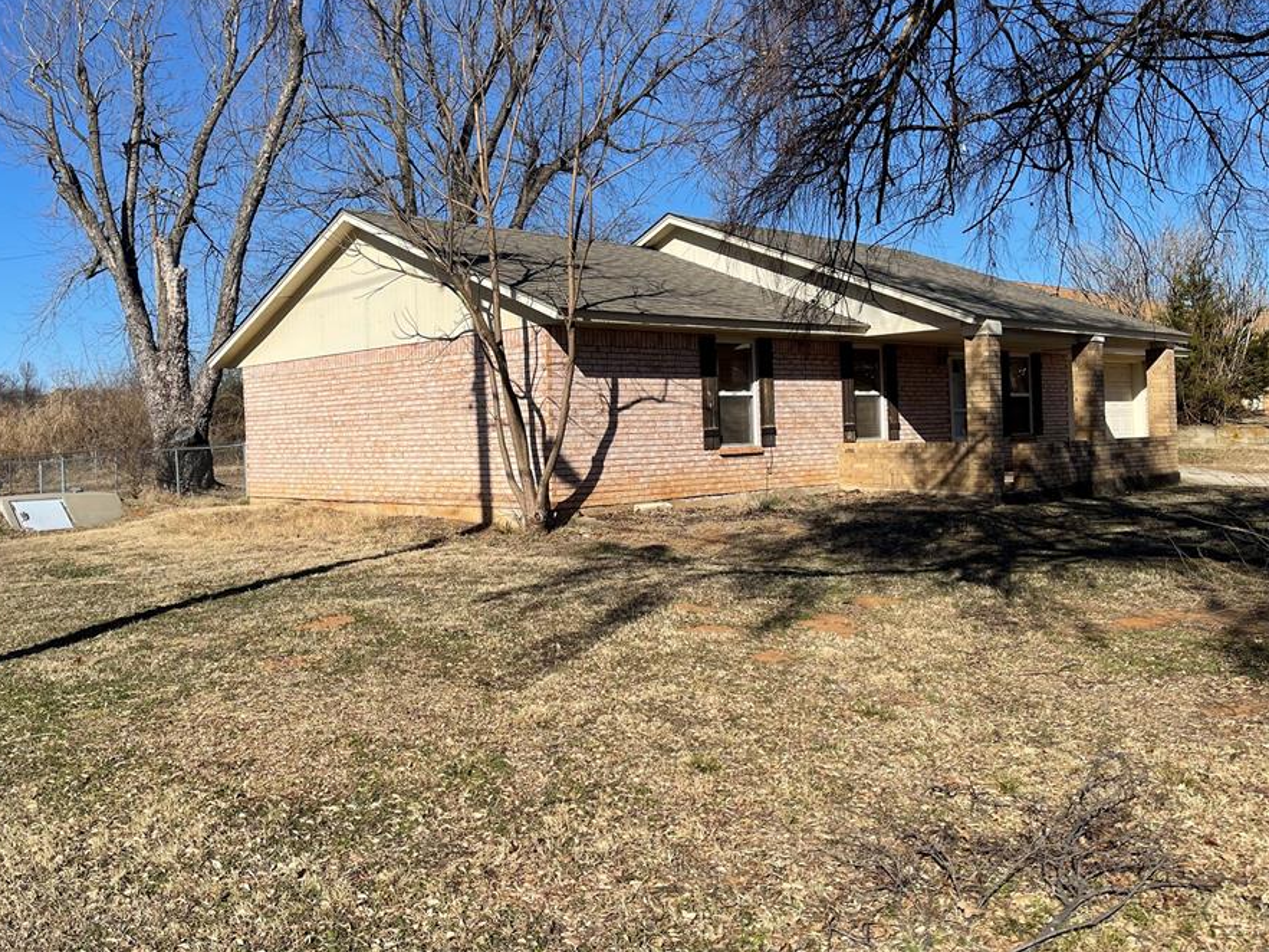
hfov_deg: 61.3
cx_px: 535
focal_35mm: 29
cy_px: 401
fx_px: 1063
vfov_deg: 48.0
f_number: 1.6
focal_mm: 5.1
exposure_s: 1/3922
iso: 32
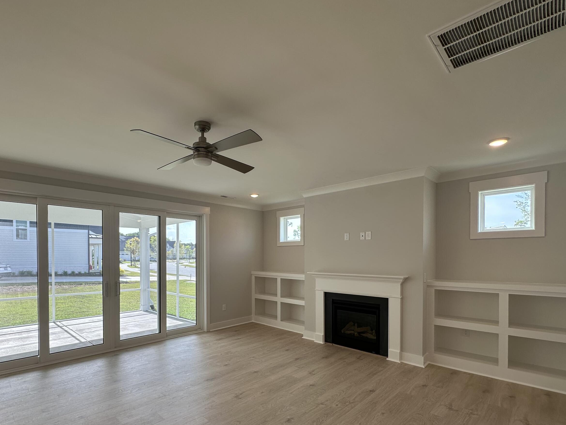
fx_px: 294
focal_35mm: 18
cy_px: 262
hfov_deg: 87.5
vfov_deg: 70.6
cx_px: 255
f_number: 2.2
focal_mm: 2.22
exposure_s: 1/176
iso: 40
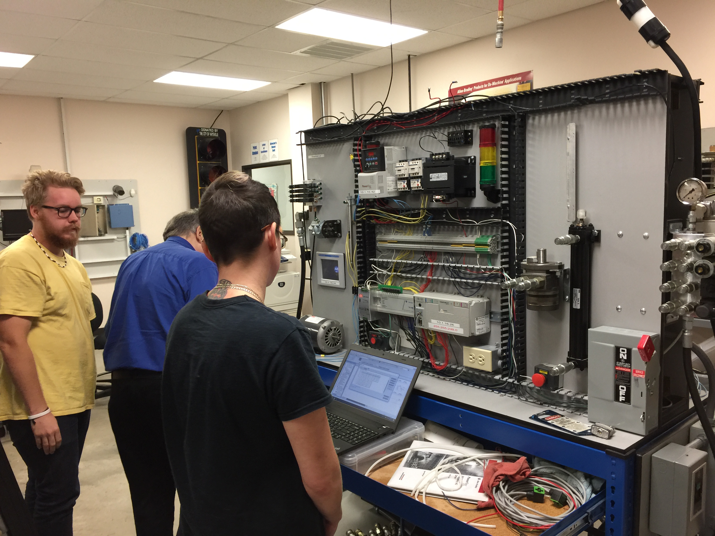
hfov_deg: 61.7
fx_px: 599
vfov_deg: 48.2
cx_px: 358
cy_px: 268
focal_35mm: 29
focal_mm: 4.15
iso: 50
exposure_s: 1/15
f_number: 2.2
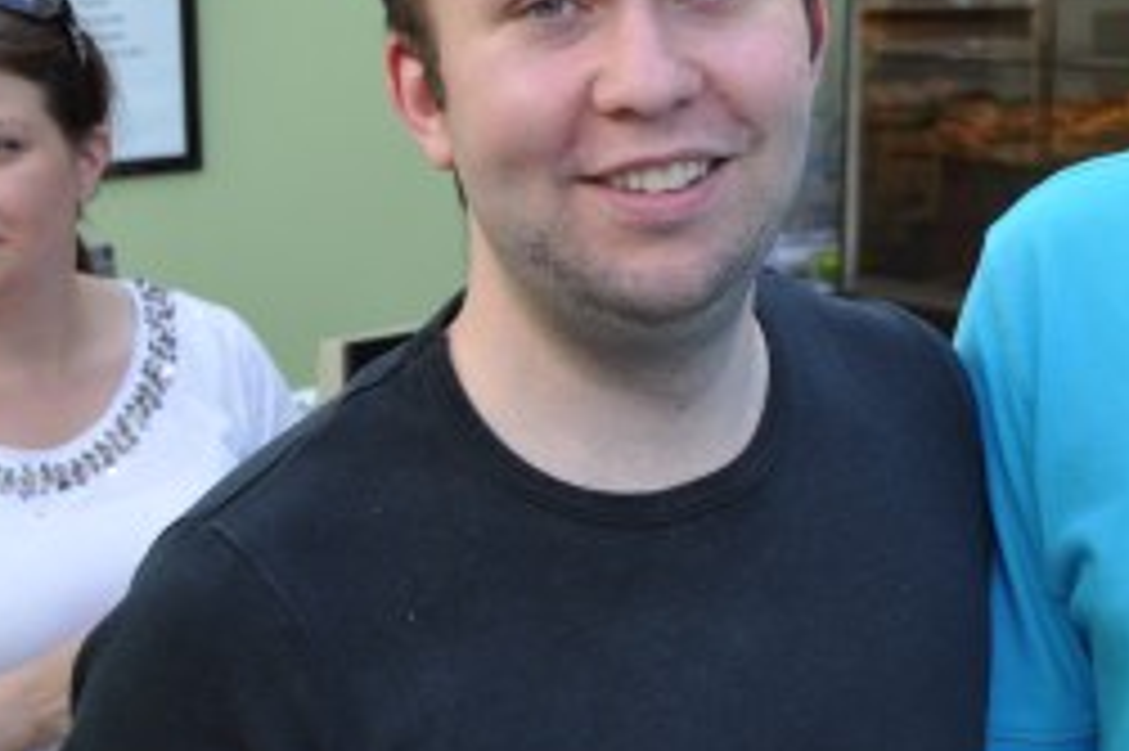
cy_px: -29
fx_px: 3485
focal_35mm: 111
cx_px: 1012
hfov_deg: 18.1
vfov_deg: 12.1
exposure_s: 1/125
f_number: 5.6
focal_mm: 31
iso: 360
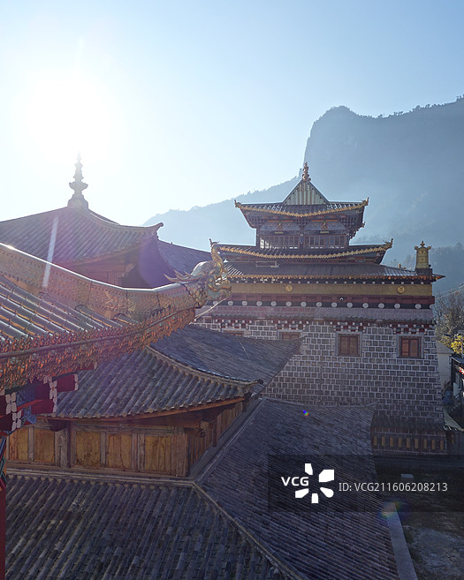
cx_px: 229
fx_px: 550
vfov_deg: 55.6
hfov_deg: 45.8
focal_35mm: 32
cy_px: 318
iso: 125
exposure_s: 1/400
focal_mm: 10.4
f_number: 5.6
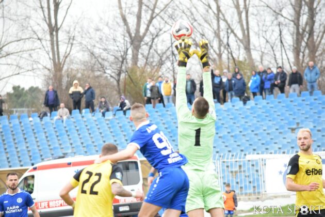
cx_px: 162
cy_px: 108
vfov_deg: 5.4
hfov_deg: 8.1
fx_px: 2302
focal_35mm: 255
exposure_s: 1/800
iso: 1600
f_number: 5
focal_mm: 170
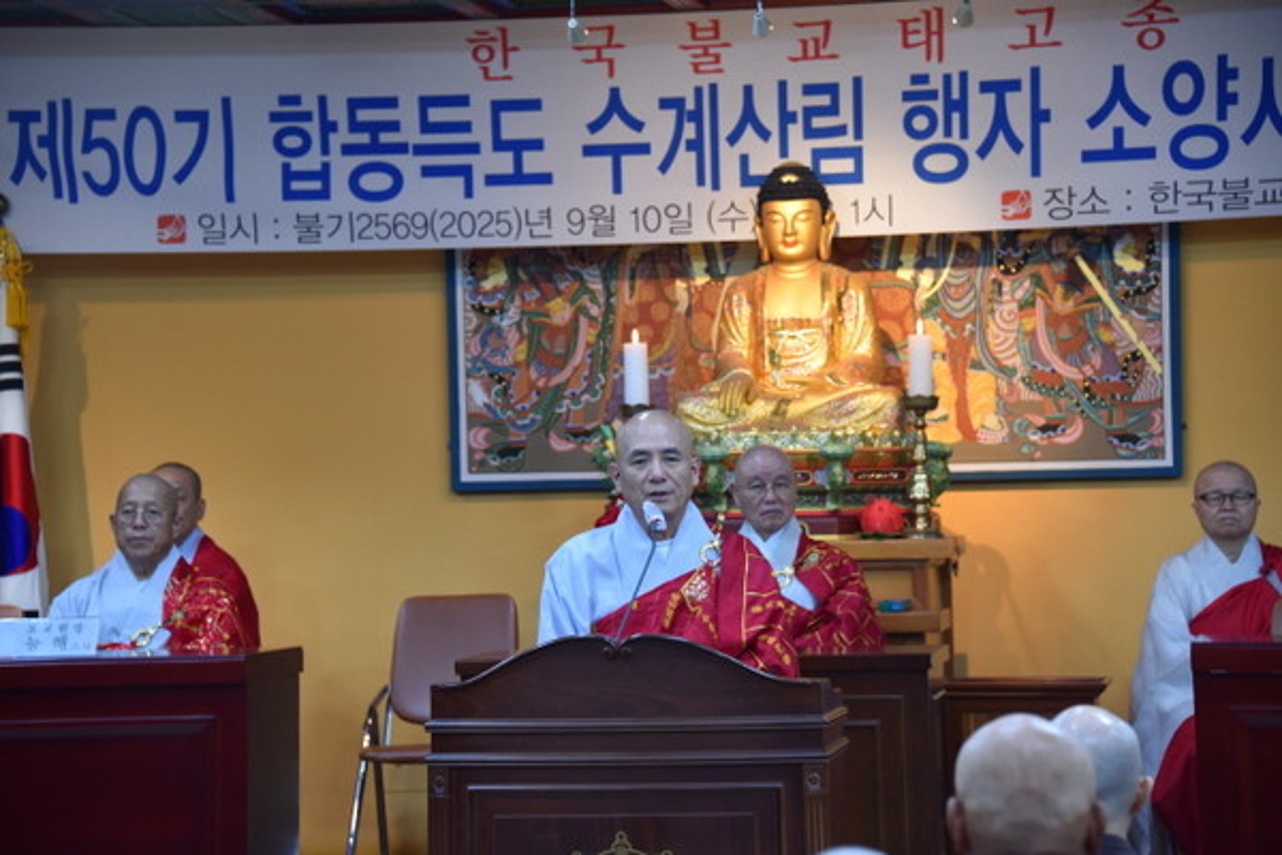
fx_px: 4131
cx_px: 641
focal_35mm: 116
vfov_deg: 11.8
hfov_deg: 17.6
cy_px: 428
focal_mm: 116
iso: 1600
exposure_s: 1/60
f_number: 5.6
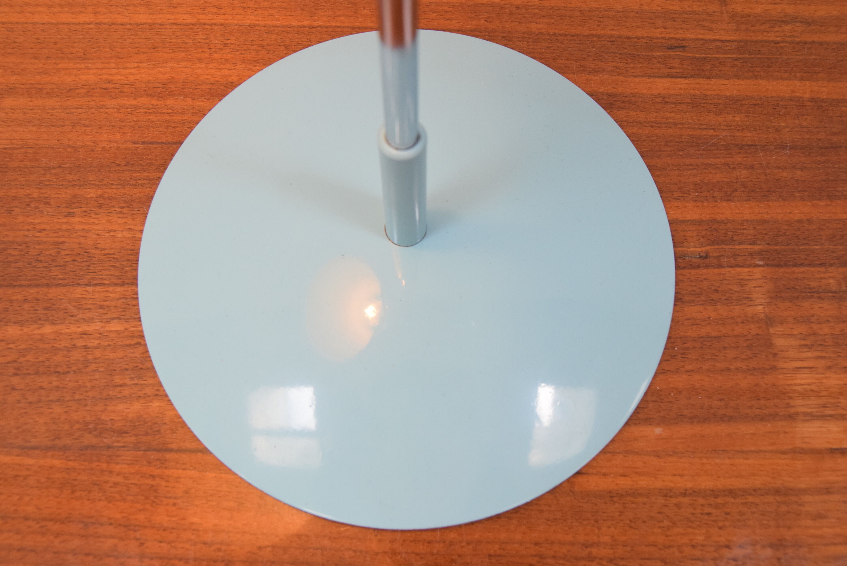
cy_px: 283
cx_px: 424
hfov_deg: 53.1
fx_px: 848
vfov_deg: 36.9
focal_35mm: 36
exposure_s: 1/160
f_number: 6.3
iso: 1600
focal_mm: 24
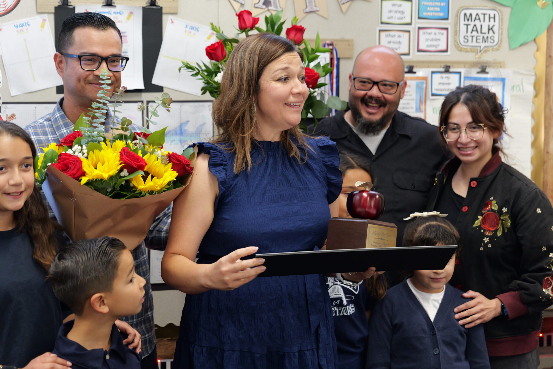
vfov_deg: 18.4
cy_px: 184
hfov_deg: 27.3
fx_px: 1137
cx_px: 276
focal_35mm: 74
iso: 4000
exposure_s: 1/80
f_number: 4
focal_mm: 74
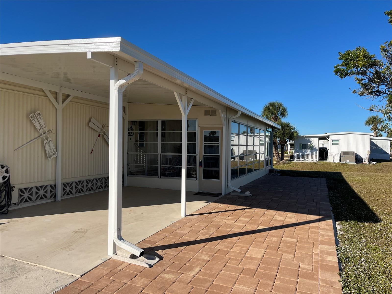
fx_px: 294
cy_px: 147
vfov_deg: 53.1
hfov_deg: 67.3
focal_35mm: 26
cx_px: 196
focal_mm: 5.1
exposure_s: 1/4484
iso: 50
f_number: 1.6
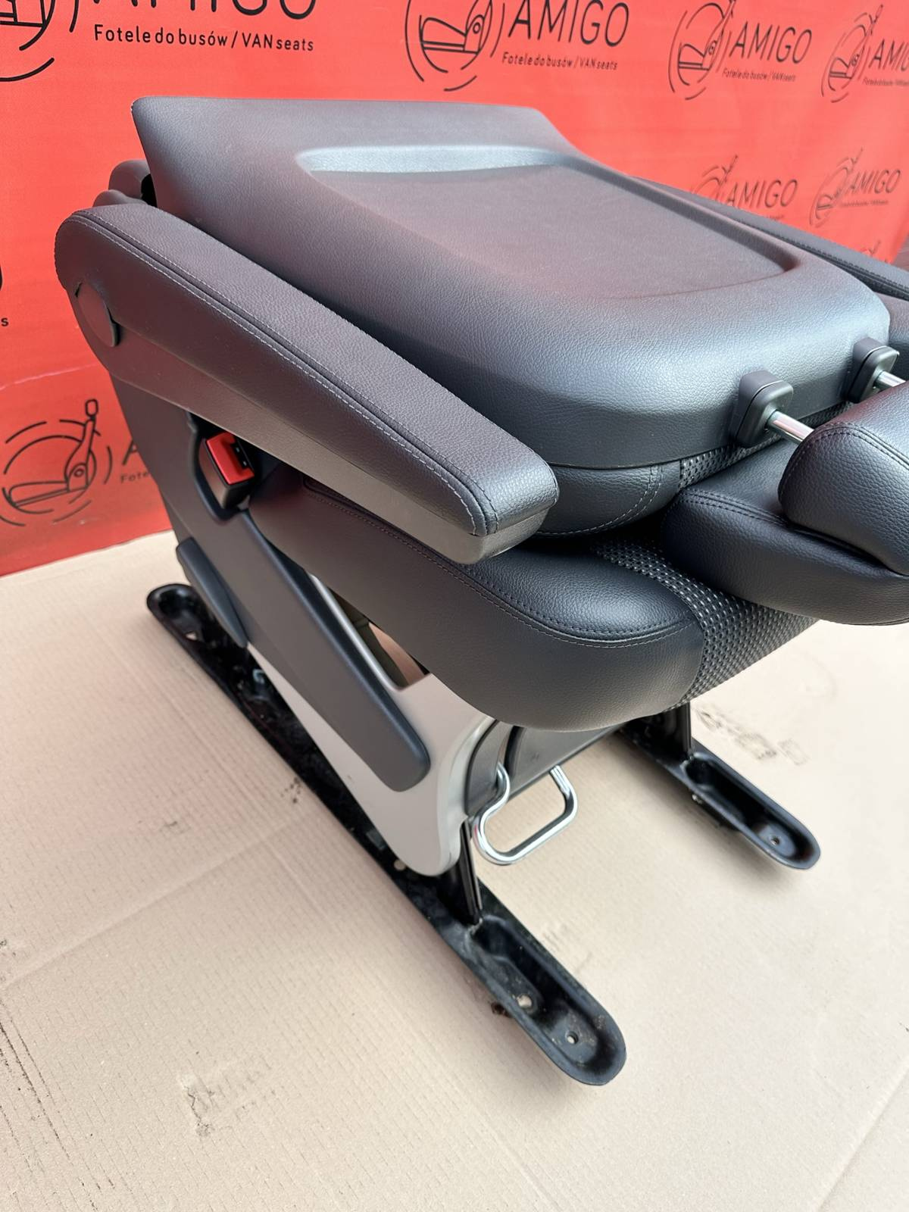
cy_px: 606
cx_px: 454
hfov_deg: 56.8
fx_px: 840
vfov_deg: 71.6
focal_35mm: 24
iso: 64
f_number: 1.78
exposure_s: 1/168
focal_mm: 6.86
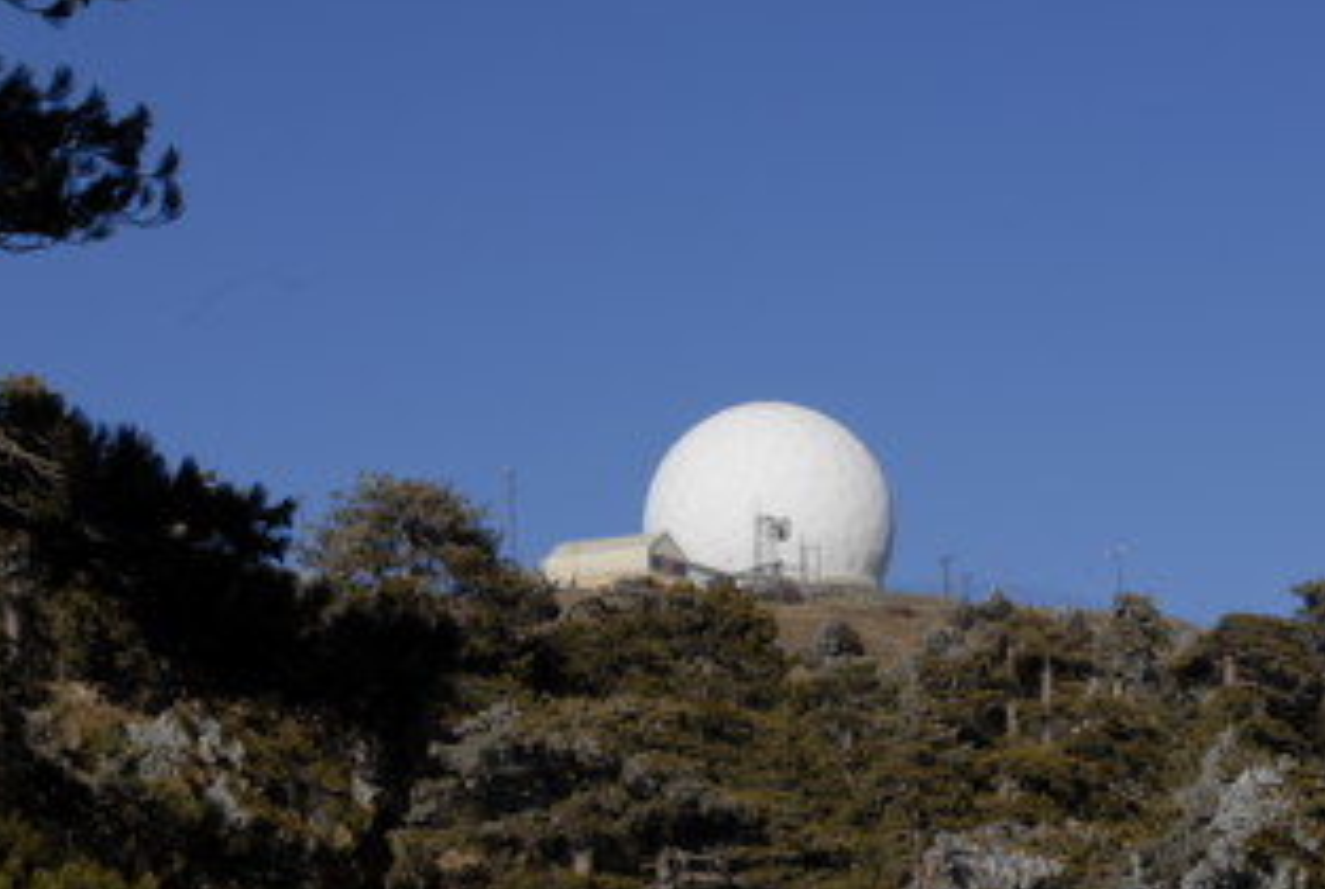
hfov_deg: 15.3
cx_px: 698
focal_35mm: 134
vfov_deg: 10.3
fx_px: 4941
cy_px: 423
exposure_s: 1/125
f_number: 18
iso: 100
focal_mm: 70
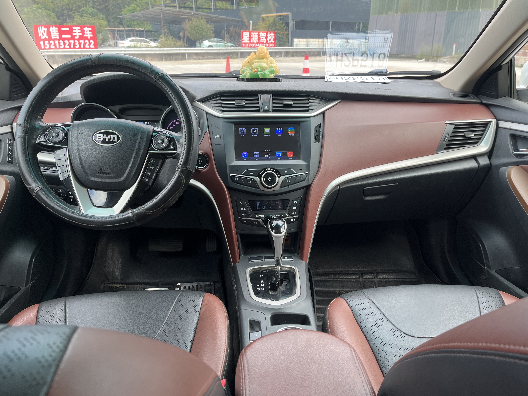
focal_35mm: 26
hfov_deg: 67.3
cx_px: 264
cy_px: 198
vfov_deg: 53.1
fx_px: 397
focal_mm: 5.1
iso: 50
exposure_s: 1/122
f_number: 1.6
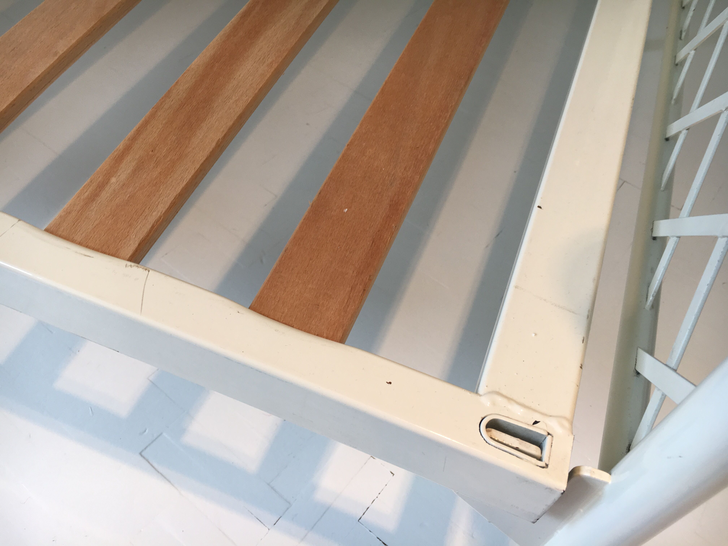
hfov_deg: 61.7
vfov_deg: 48.2
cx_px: 364
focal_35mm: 29
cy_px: 273
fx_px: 610
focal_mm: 4.15
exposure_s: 1/50
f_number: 2.2
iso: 32
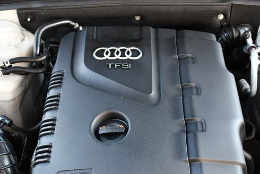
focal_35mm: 47
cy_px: 111
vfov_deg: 28.6
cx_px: 143
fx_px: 340
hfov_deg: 41.8
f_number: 3.5
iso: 800
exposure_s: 1/160
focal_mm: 18
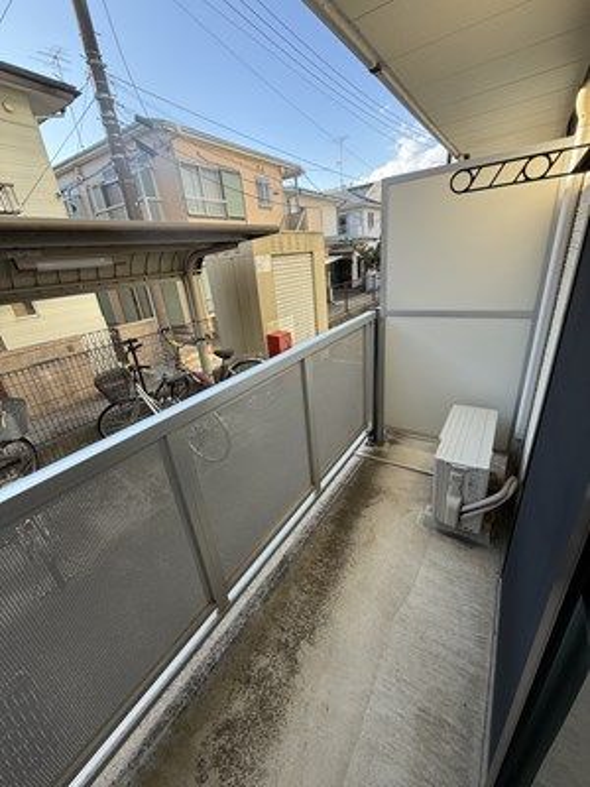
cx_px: 295
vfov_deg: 102.1
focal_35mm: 14
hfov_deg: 85.7
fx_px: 318
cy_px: 394
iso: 50
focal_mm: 2.22
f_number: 2.2
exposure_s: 1/304
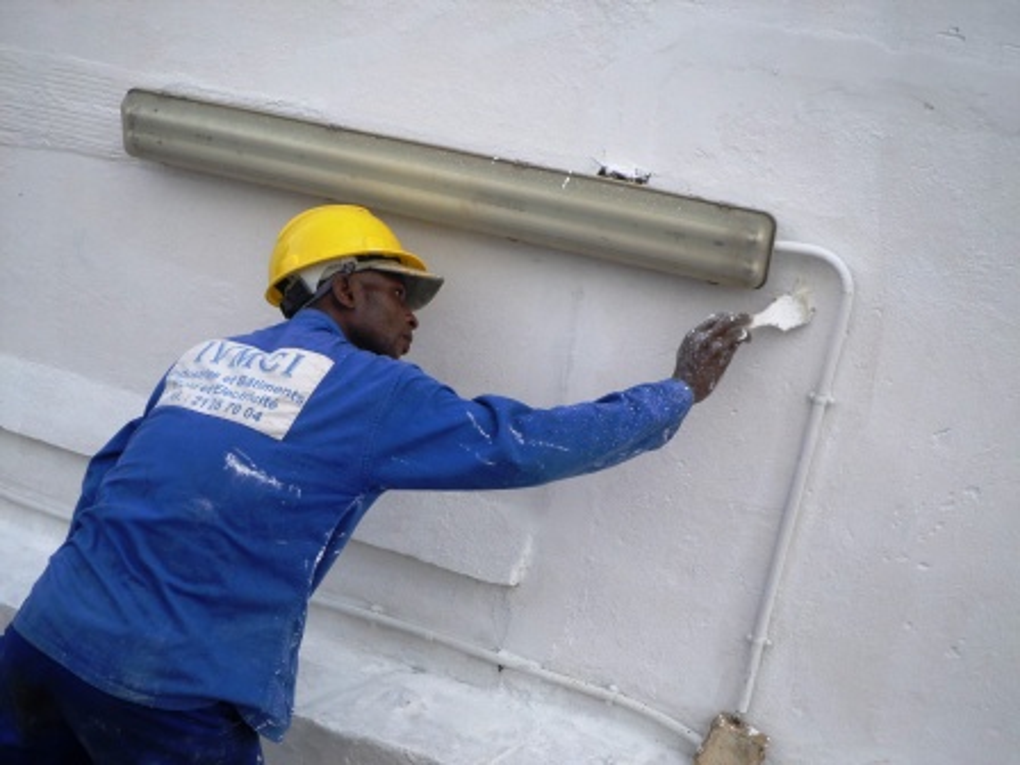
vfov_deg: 33.6
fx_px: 1267
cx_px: 510
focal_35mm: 43
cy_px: 382
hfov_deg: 43.9
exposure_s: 1/250
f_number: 3.2
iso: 80
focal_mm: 7.8
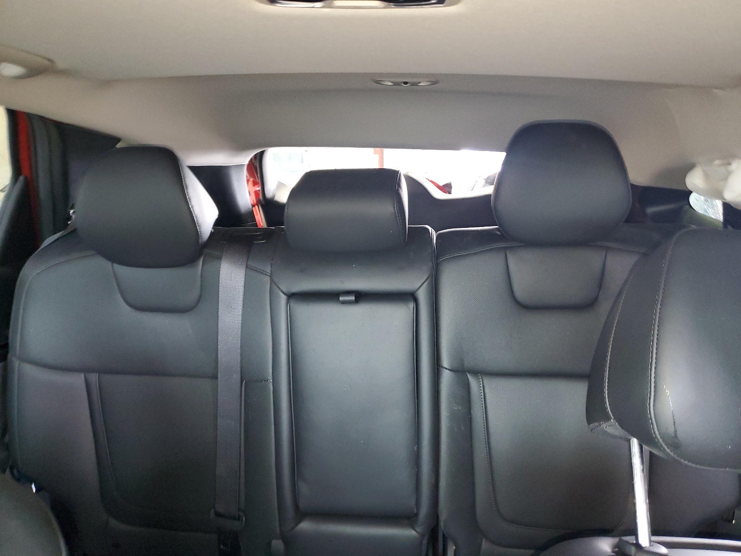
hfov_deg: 67.3
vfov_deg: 53.1
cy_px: 278
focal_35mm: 26
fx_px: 557
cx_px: 370
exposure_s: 1/24
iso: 283
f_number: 1.5
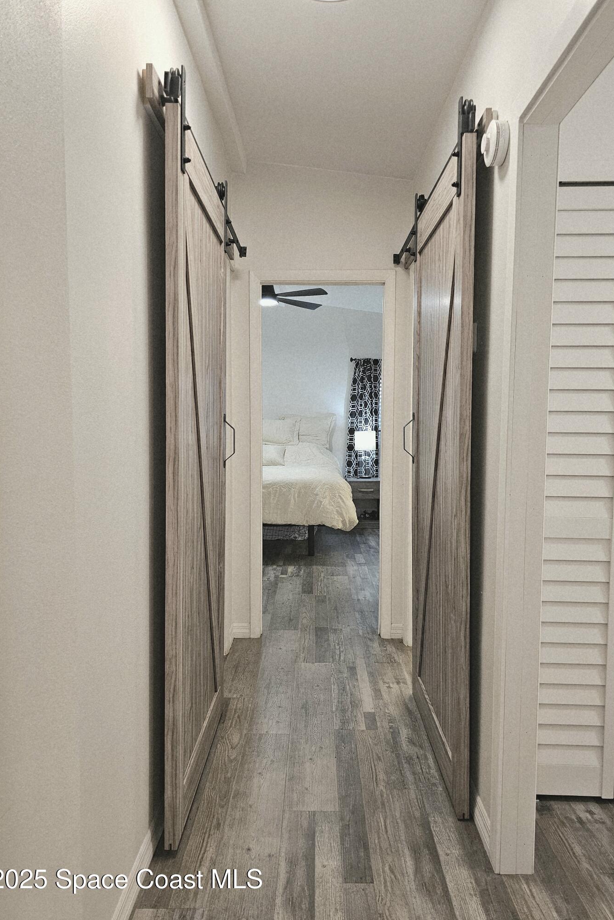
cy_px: 460
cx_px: 315
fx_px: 614
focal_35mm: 24
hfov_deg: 53.1
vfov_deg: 73.7
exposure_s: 1/120
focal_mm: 6.3
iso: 320
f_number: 1.7
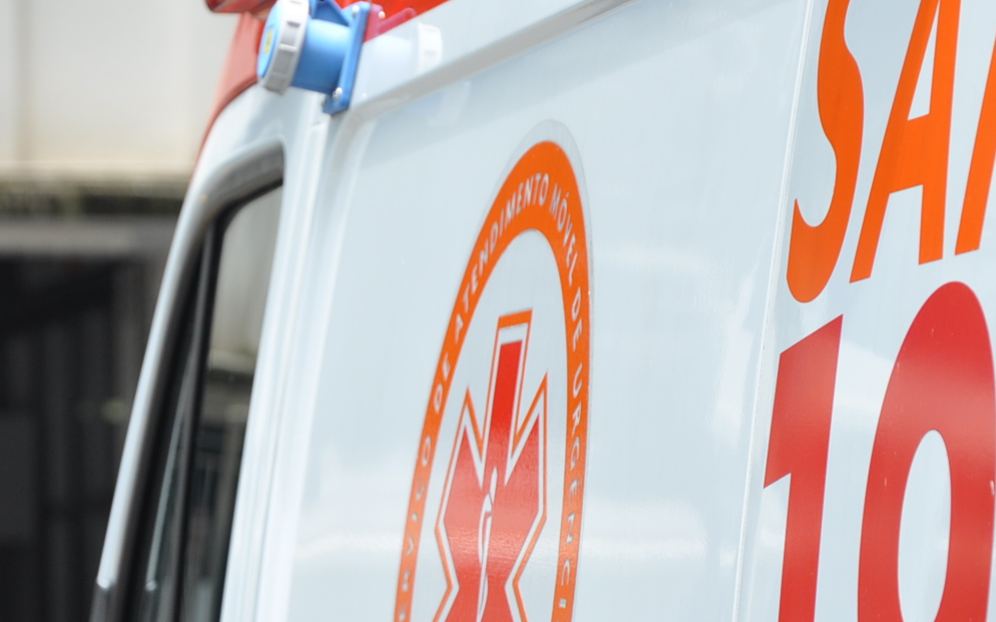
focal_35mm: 303
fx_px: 8224
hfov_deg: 6.9
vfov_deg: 4.3
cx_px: 376
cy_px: 446
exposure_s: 1/320
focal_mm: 92
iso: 200
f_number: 5.6
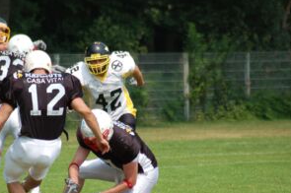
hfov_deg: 4.6
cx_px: 87
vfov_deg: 3.1
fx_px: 3623
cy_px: 127
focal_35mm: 449
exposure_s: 1/1000
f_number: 5
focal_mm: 195
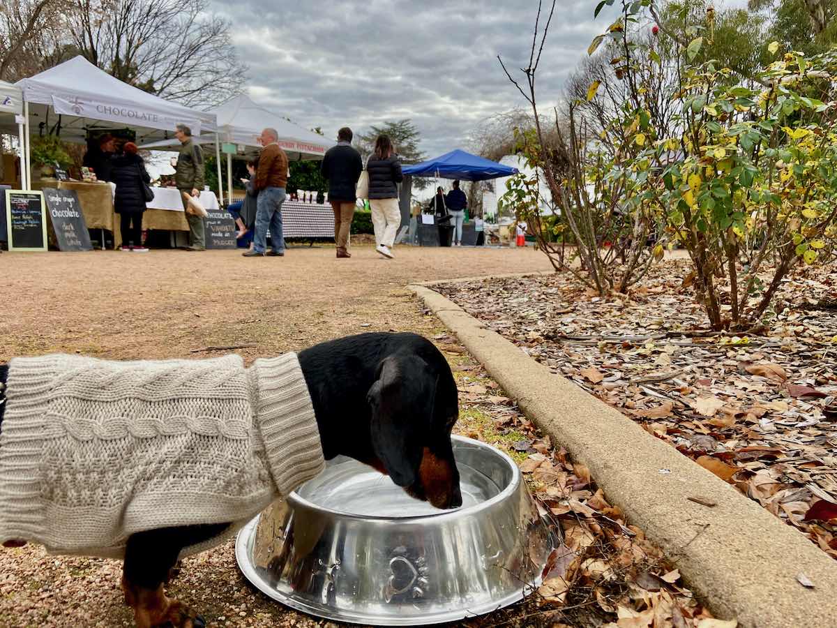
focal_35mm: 26
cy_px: 314
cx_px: 418
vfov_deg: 53.1
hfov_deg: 67.3
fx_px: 629
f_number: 1.8
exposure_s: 1/397
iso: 32
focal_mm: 4.25
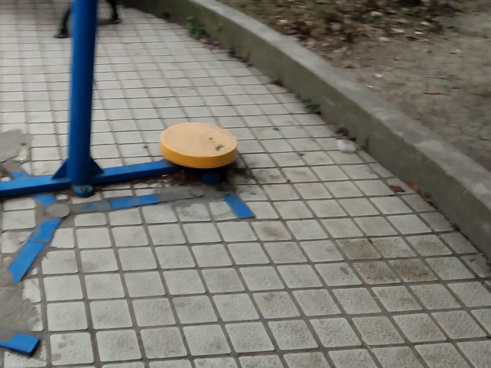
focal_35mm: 57
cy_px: 90
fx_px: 809
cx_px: 95
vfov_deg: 25.3
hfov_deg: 32.8
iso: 250
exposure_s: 1/33.3
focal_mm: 3.69
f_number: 2.2
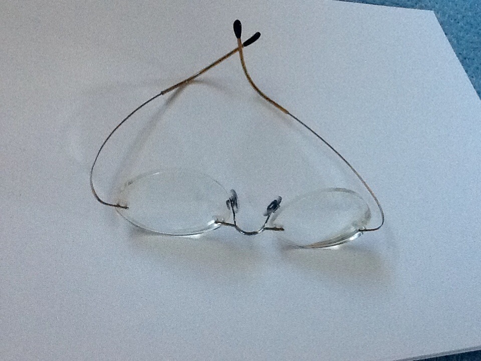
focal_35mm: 44
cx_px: 240
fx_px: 611
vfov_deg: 32.9
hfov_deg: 42.9
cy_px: 180
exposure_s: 1/30
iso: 200
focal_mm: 2.03
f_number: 2.4
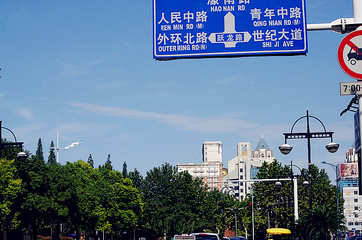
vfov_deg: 16.6
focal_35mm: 82
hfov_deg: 24.8
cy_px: 120
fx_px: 823
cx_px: 181
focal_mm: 55
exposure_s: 1/400
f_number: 8
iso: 100
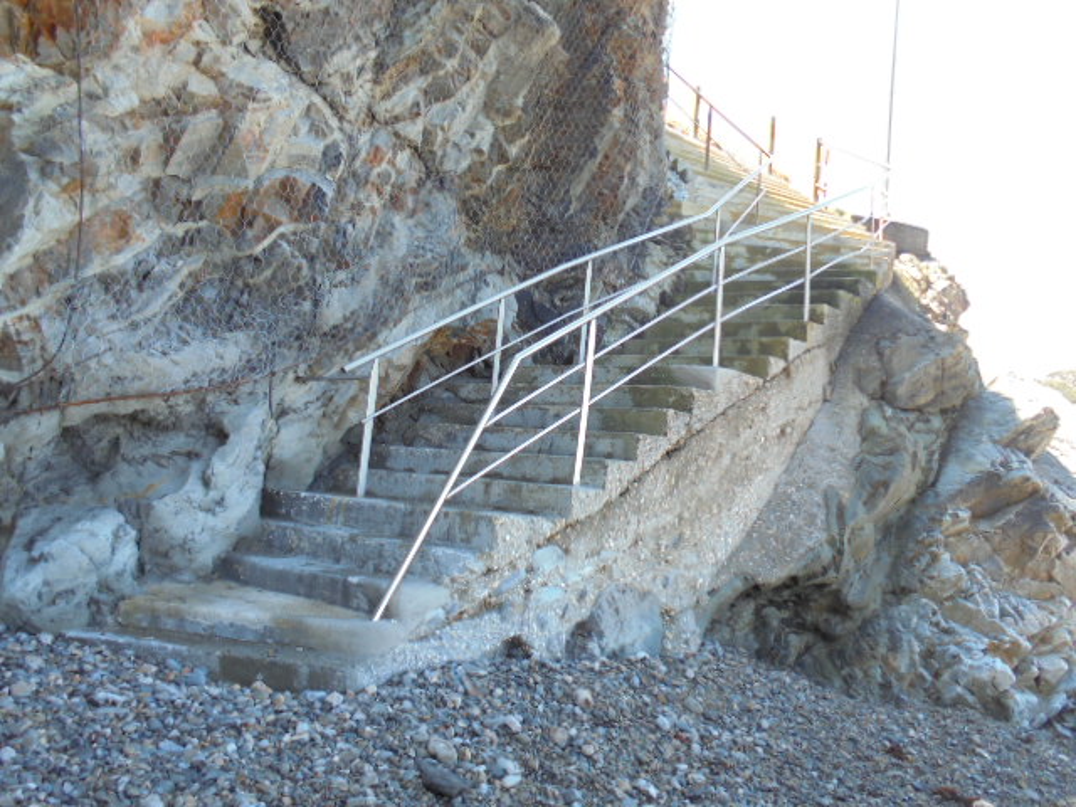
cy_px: 404
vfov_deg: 48.2
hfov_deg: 61.7
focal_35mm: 29
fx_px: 901
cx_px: 538
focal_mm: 5.3
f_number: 3.7
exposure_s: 1/100
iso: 100
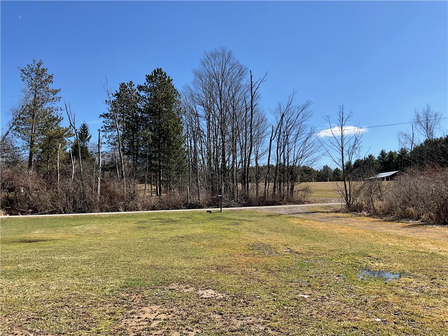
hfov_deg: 61.7
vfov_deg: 48.2
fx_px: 375
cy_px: 168
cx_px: 224
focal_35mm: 29
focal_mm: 3
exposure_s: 1/1675
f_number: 1.8
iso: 16
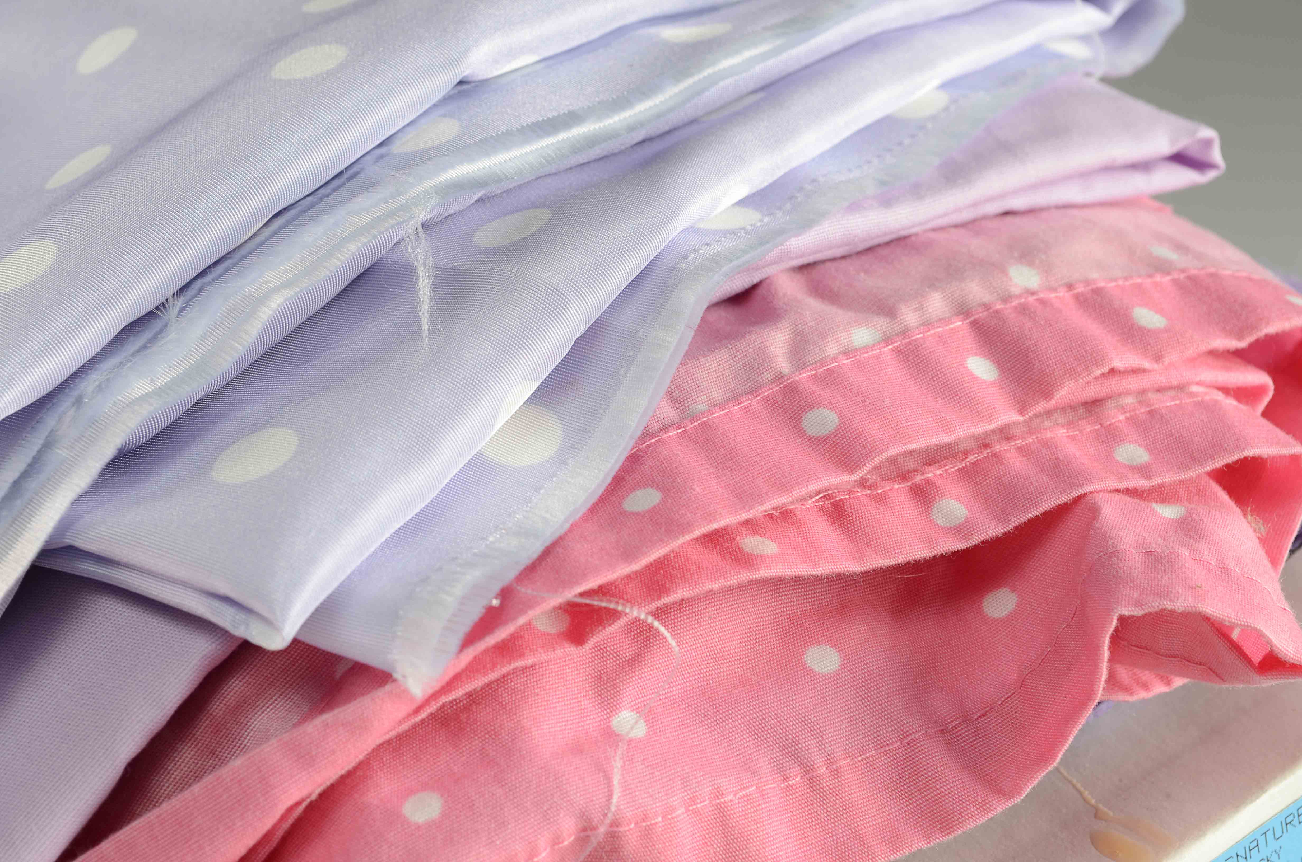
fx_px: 2490
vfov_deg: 19.6
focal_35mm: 69
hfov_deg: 29.3
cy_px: 431
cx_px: 651
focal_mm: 46
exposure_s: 1/80
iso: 100
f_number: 11
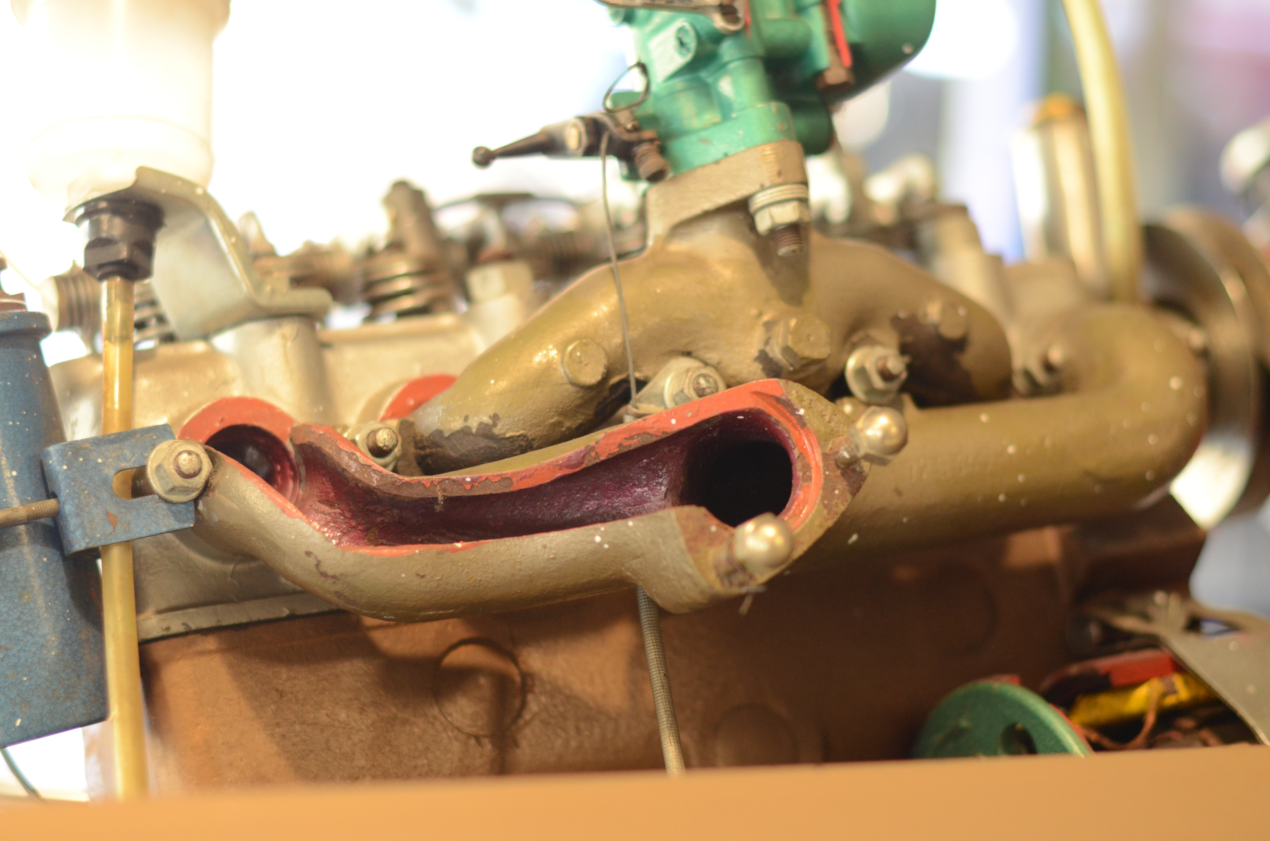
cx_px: 635
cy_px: 420
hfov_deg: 27.0
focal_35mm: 75
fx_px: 2640
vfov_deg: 18.1
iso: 1000
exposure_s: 1/160
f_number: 2
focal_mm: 50
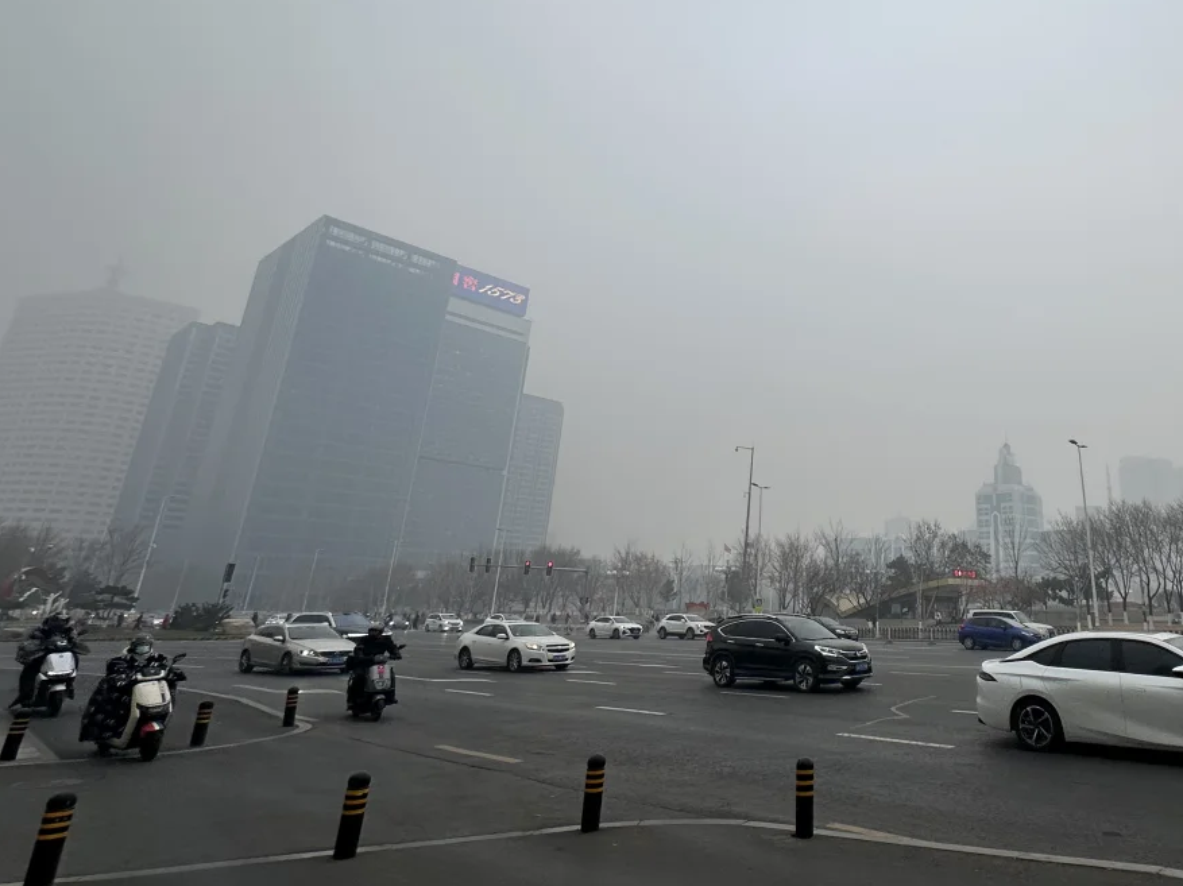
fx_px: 786
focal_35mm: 23
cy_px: 344
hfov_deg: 69.6
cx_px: 871
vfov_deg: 58.3
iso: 40
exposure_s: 1/430
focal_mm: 2.22
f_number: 2.2
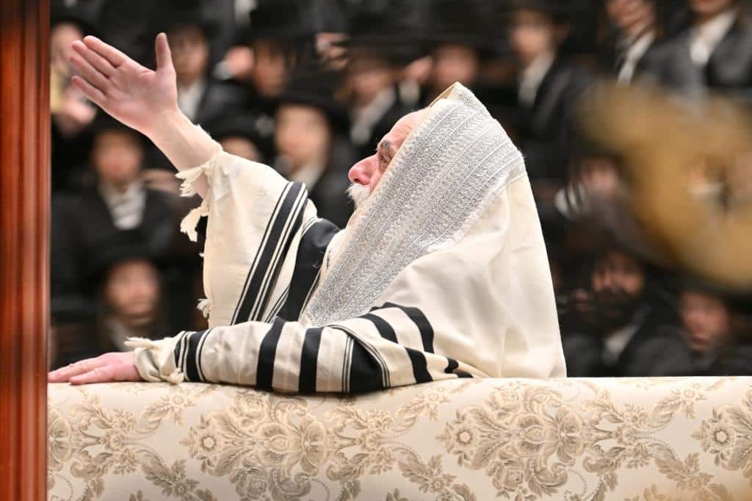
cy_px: 250
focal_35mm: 240
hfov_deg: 8.6
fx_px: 5011
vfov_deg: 5.7
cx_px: 376
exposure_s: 1/200
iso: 250
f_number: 2.8
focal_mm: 160
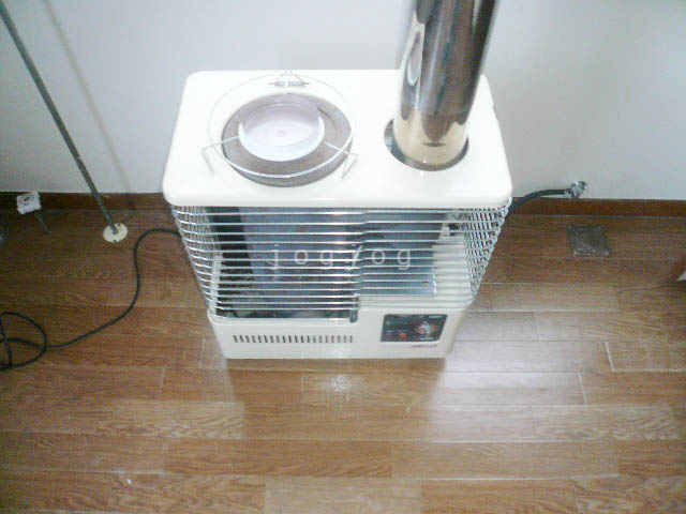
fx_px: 555
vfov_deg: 49.7
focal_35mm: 28
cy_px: 257
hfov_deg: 63.4
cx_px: 343
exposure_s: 1/30
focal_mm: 4.6
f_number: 2.8
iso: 100
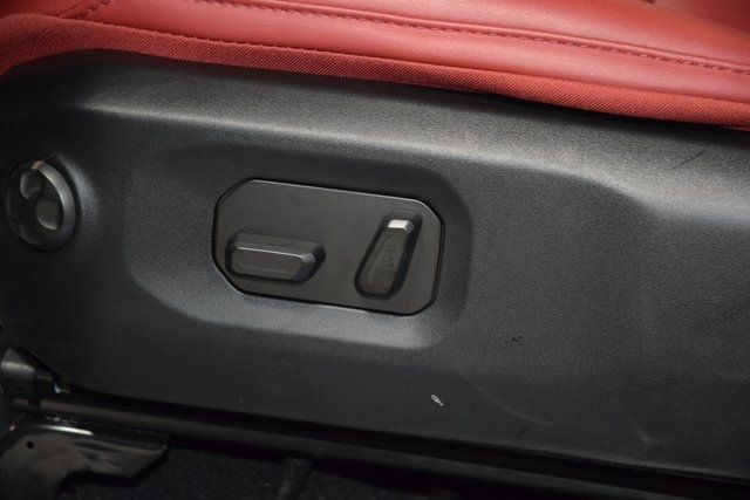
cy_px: 250
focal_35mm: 105
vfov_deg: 13.0
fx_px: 2188
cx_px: 375
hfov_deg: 19.5
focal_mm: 70
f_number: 4.5
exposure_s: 1/50
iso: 2800
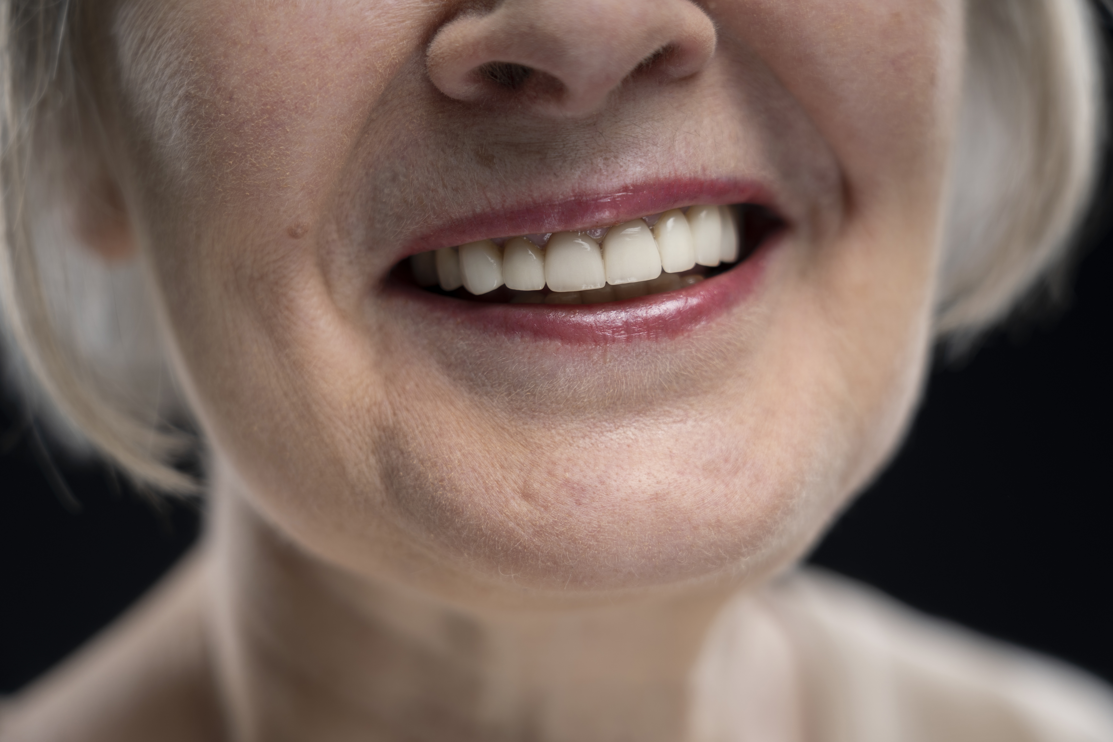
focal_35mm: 76
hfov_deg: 26.7
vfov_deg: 17.9
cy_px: 371
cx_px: 556
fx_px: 2349
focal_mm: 76
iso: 80
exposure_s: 1/160
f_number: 4.5
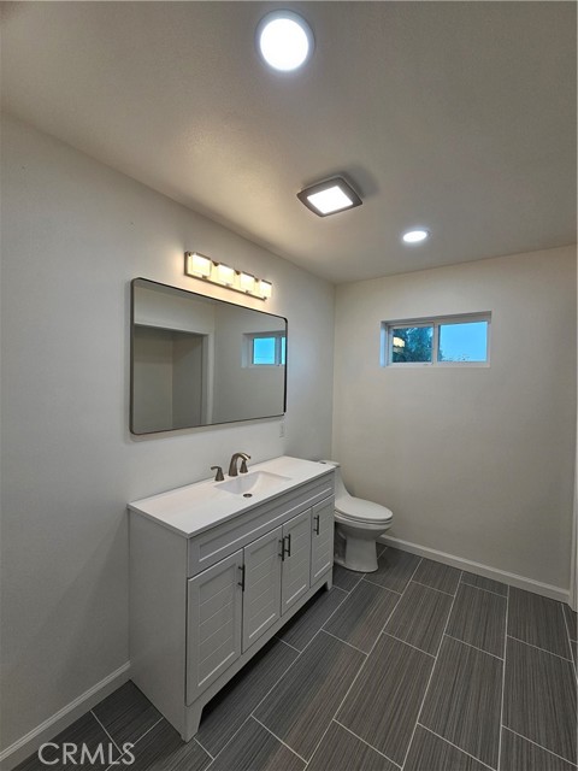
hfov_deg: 89.9
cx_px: 289
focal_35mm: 13
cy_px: 386
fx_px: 289
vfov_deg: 106.2
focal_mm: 2.2
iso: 80
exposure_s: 1/120
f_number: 2.2
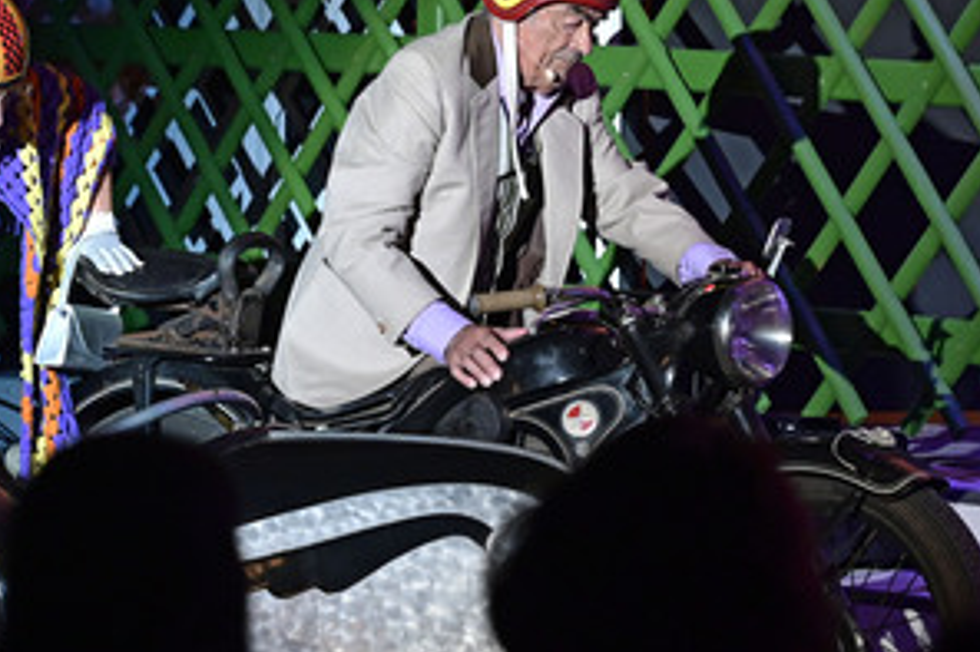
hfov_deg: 10.0
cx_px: 303
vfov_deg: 6.7
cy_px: 252
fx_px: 5604
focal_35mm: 206
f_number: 4.5
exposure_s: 1/400
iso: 3200
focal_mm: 135
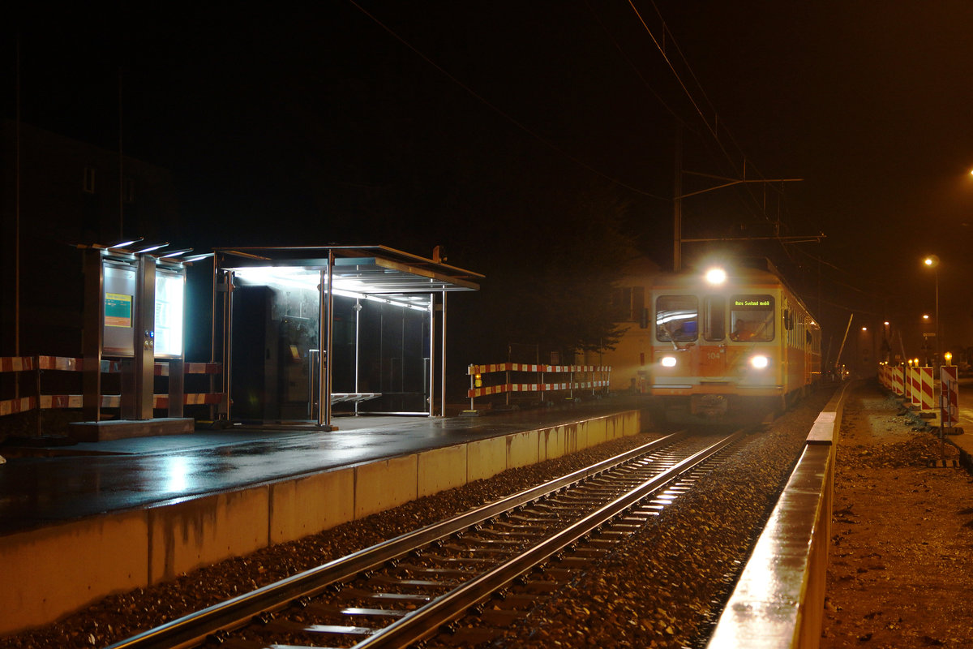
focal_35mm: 52
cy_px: 324
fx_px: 1419
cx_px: 486
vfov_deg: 25.8
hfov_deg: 37.9
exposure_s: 1/15
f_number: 3.2
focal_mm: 35
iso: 800
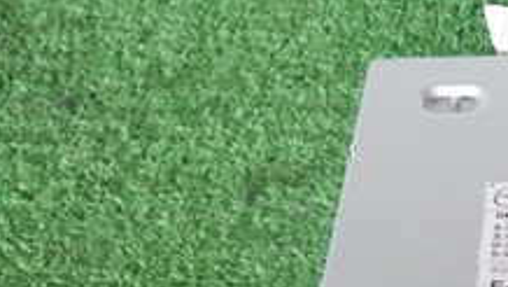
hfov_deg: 20.8
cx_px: 597
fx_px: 1294
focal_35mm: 96
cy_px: 278
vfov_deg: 12.5
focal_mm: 5.79
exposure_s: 1/60
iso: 200
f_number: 2.4
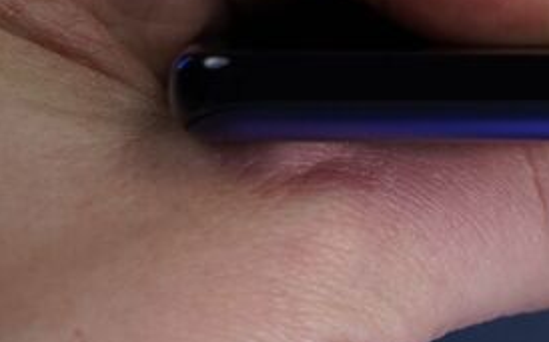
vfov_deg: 6.5
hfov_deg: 10.0
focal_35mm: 200
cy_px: 68
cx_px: 926
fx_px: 2991
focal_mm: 56
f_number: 5.6
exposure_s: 1/160
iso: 500
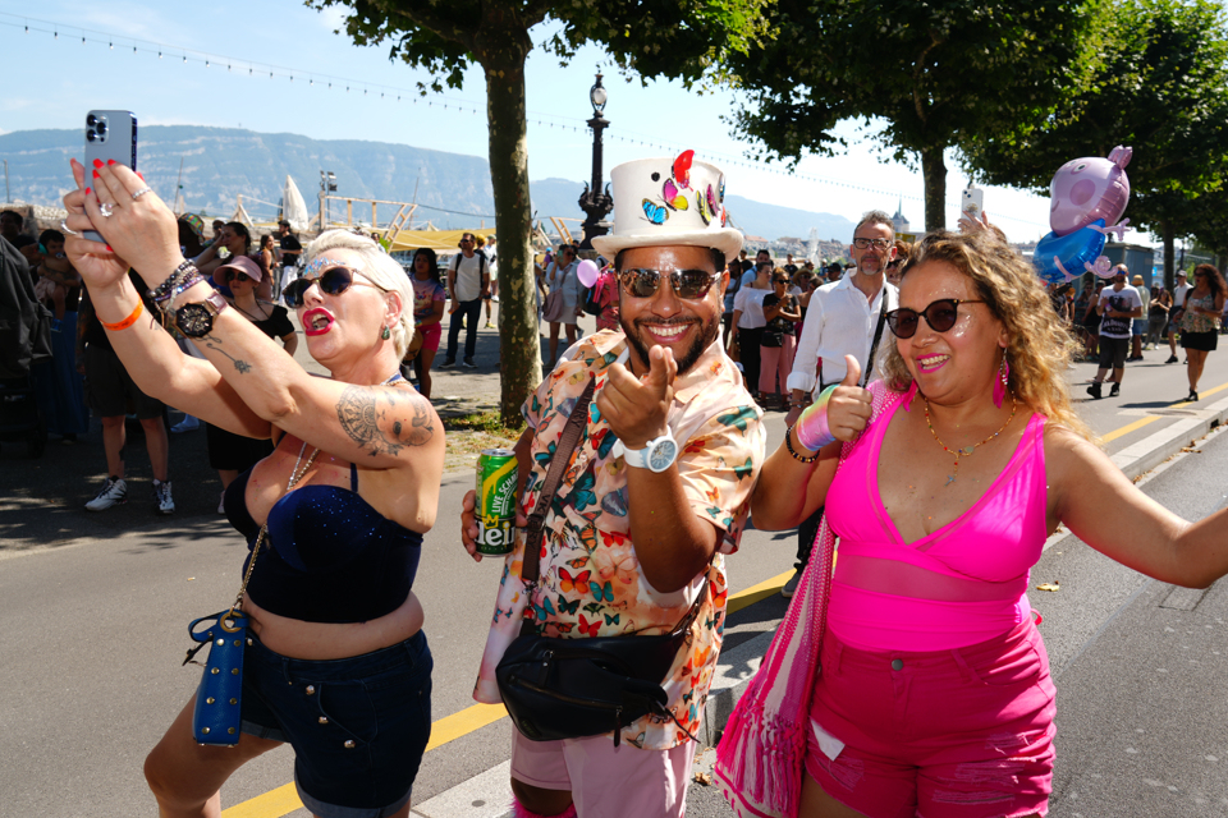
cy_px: 437
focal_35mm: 30
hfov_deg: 61.6
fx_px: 1023
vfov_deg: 43.6
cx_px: 707
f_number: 5
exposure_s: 1/200
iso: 50
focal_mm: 24
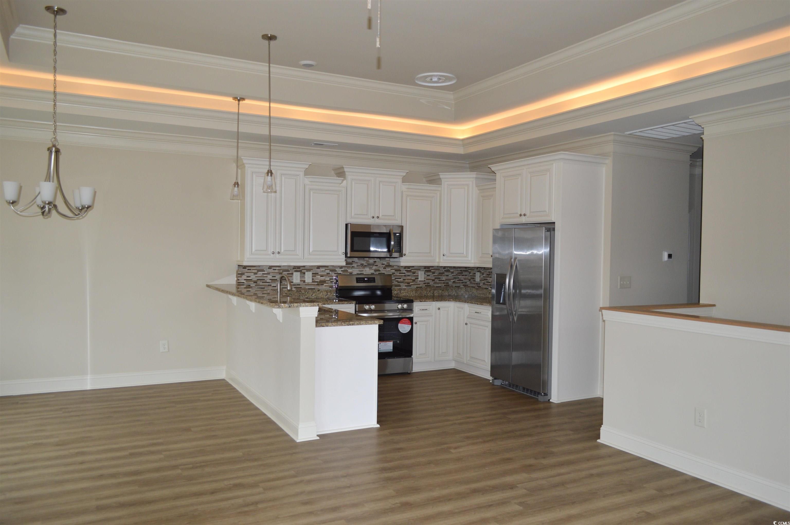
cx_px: 395
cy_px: 262
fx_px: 592
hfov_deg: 67.4
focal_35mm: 27
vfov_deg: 47.8
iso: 400
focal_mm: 18
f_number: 4
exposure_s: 1/60
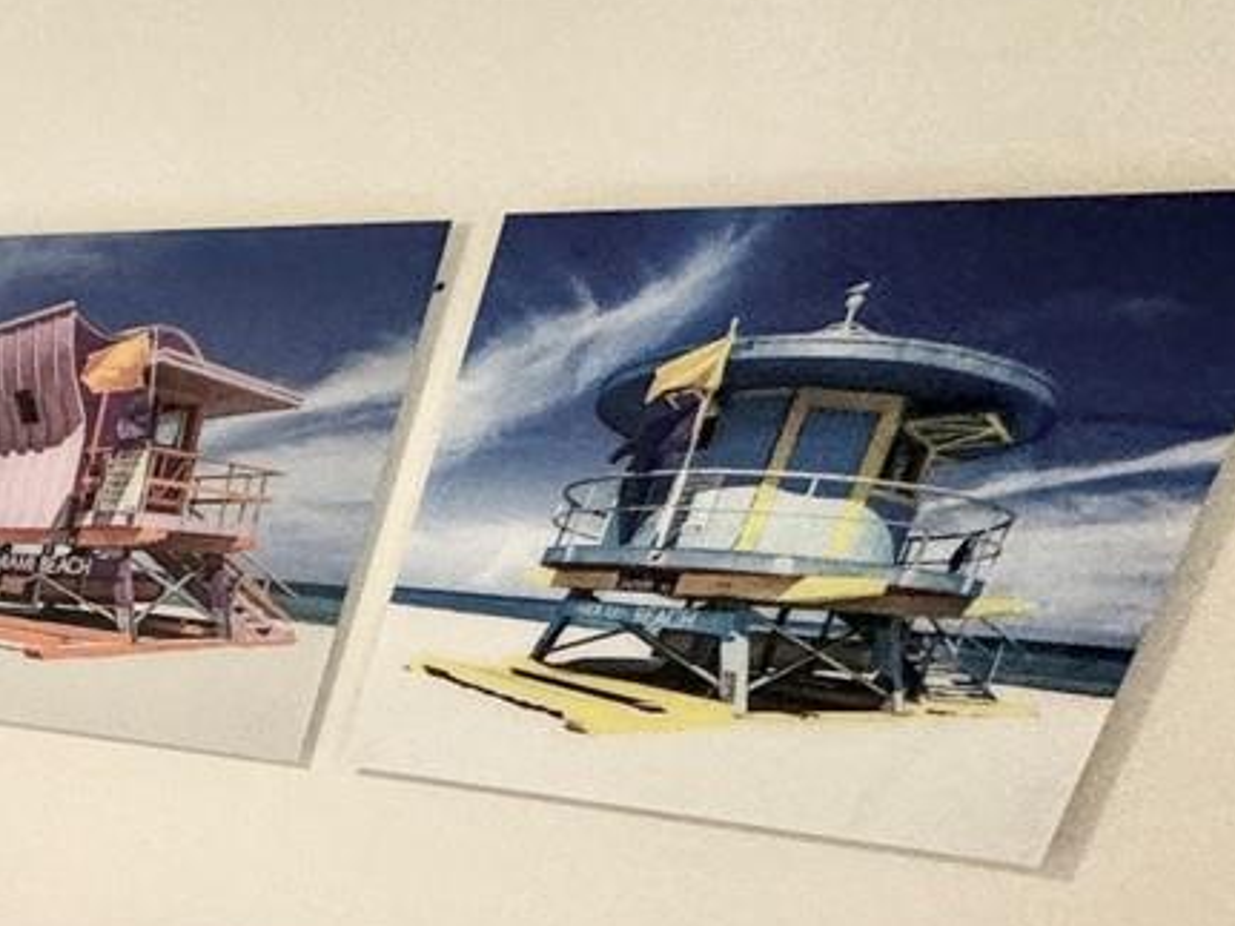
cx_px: -966
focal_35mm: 52
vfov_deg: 25.1
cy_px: 1124
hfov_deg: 22.4
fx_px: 1855
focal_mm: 2.22
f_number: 2.2
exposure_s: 1/60
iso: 160
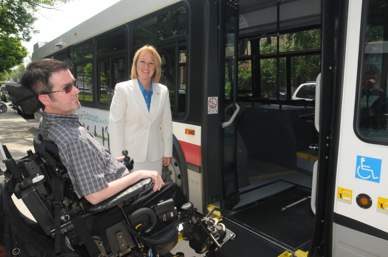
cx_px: 194
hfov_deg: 64.6
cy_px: 128
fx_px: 307
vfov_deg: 45.6
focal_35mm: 28
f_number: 10
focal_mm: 19
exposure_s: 1/200
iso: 800
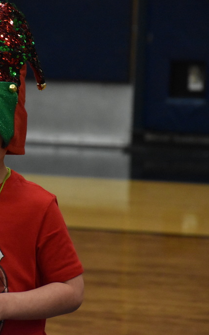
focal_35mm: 322
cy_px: 168
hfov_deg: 4.1
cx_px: 15
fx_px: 2938
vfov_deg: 6.5
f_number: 5.6
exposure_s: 1/500
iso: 5000
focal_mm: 140
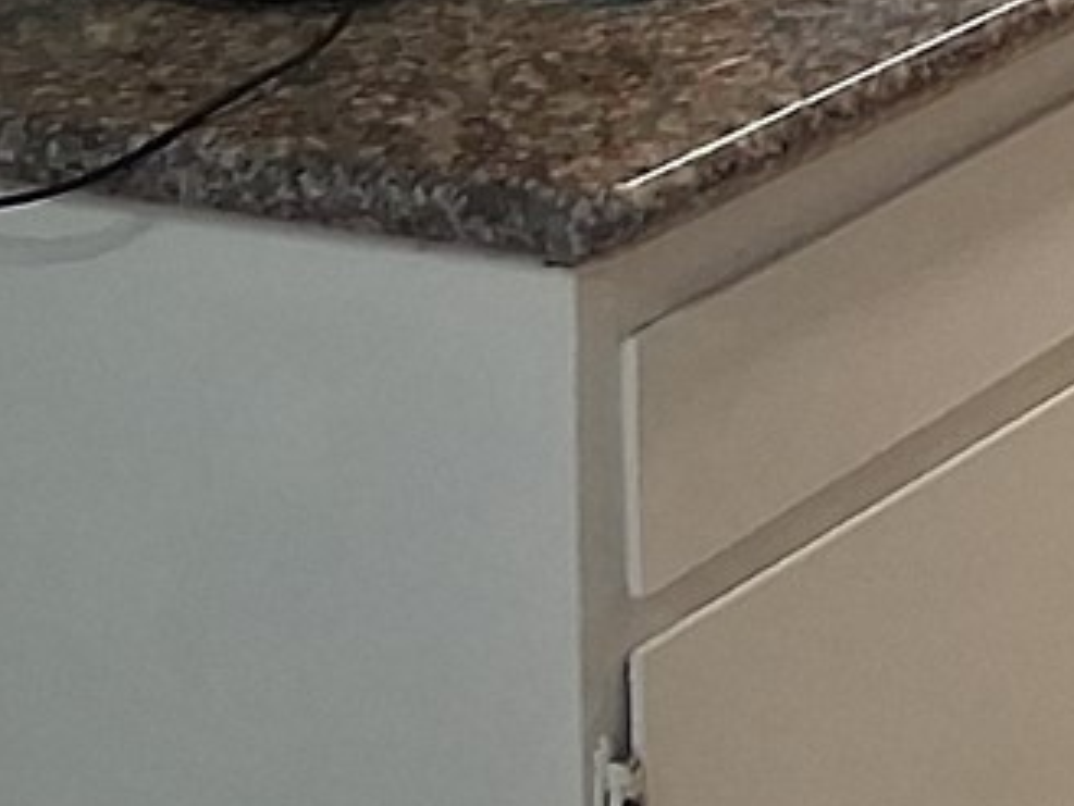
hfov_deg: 10.6
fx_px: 5028
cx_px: 2474
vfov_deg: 8.5
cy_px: -1031
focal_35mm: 162
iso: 25
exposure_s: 1/60
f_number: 1.8
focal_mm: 3.98
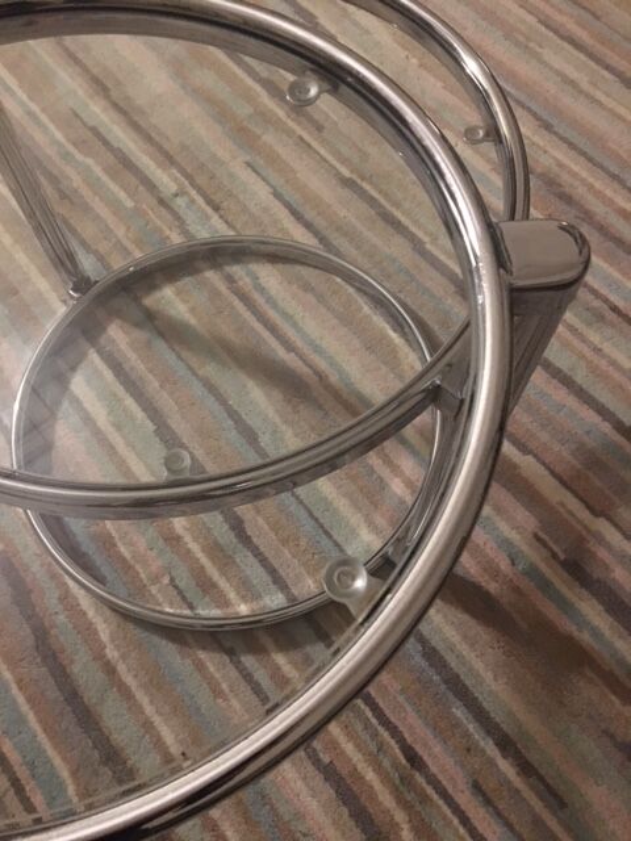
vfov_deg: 61.7
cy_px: 420
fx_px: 705
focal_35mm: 29
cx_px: 316
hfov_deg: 48.2
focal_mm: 4.15
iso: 640
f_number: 2.2
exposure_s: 1/17
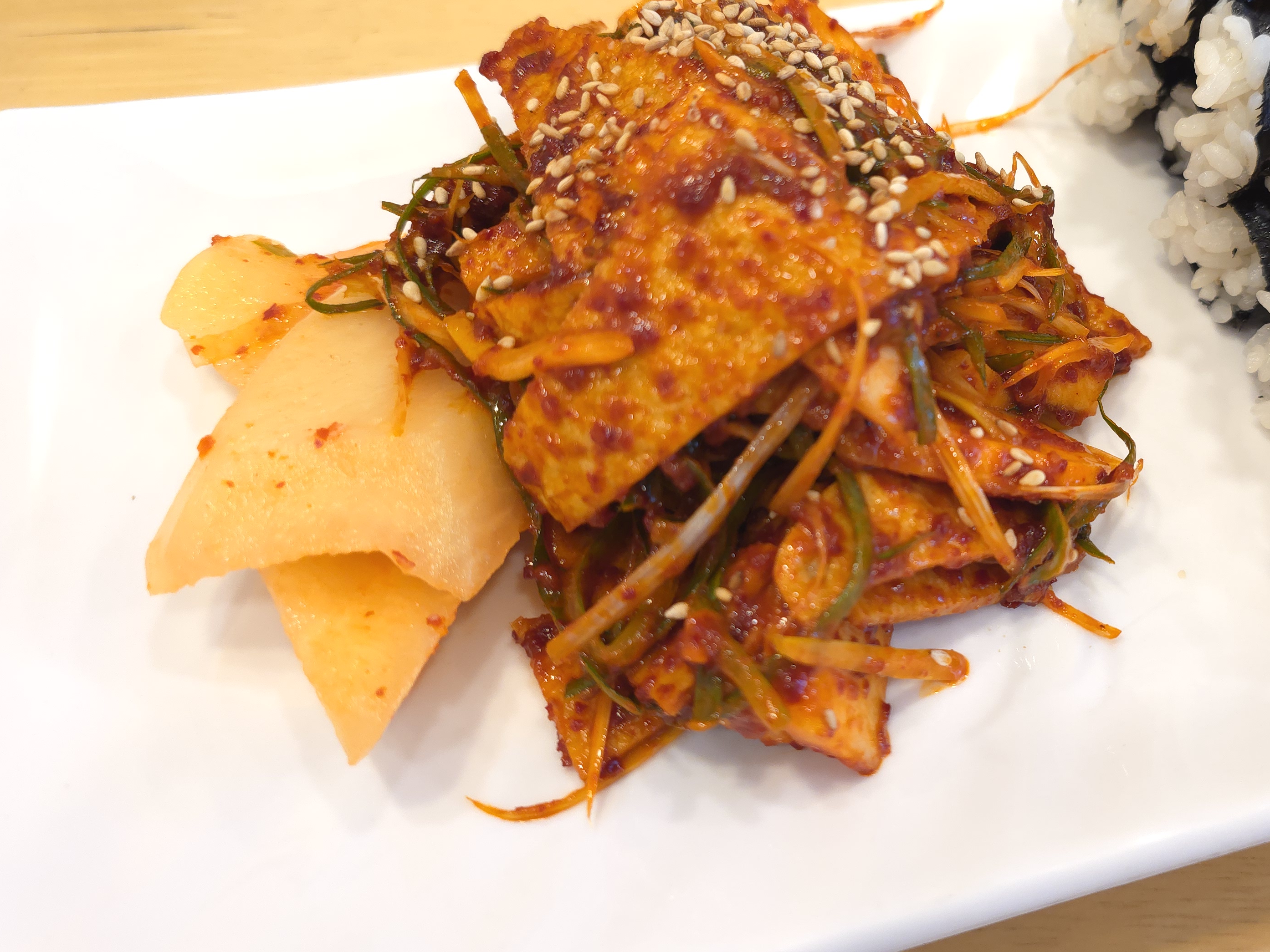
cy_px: 352
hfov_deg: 53.5
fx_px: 1211
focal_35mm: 33
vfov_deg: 42.6
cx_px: 906
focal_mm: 6.3
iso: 200
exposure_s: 1/60
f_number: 1.7
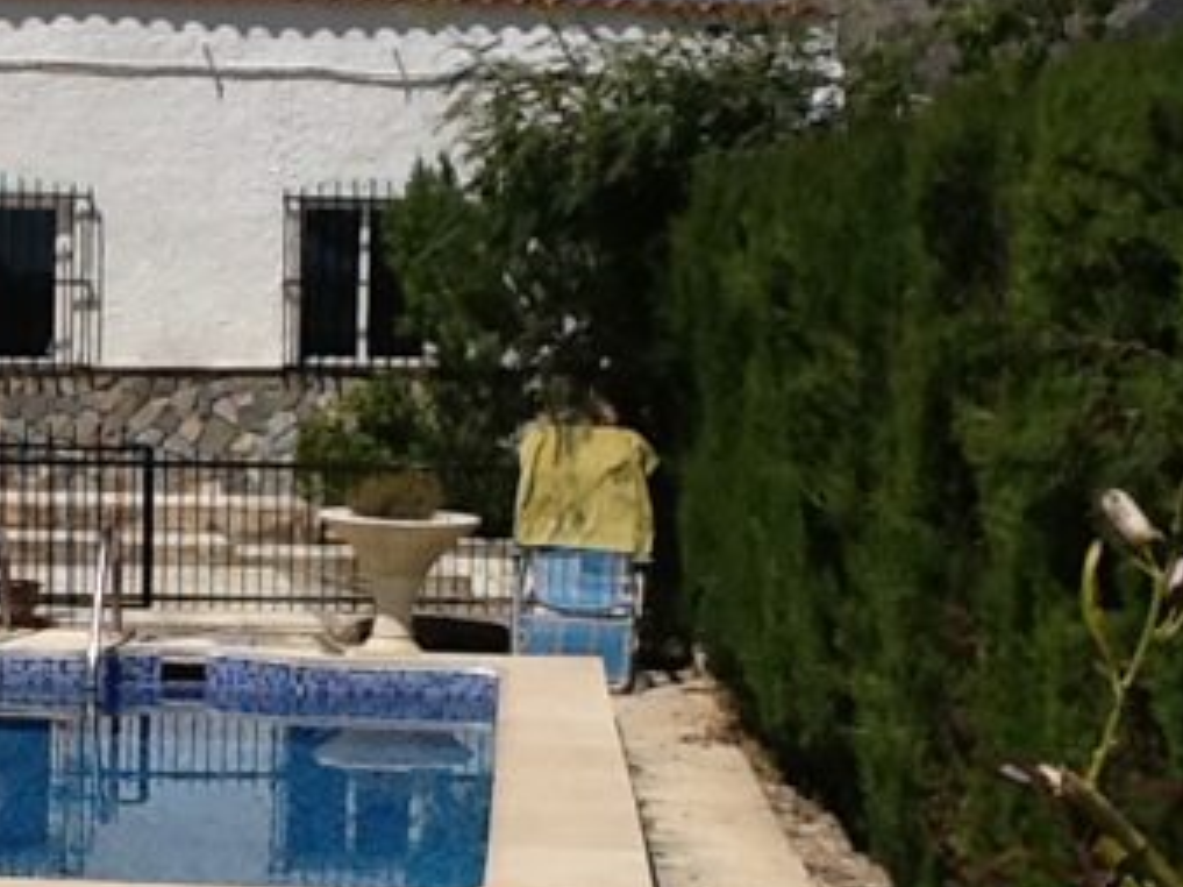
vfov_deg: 17.7
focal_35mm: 83
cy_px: 655
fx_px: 2836
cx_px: 127
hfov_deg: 23.0
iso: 40
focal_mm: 2.03
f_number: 2.4
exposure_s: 1/4464
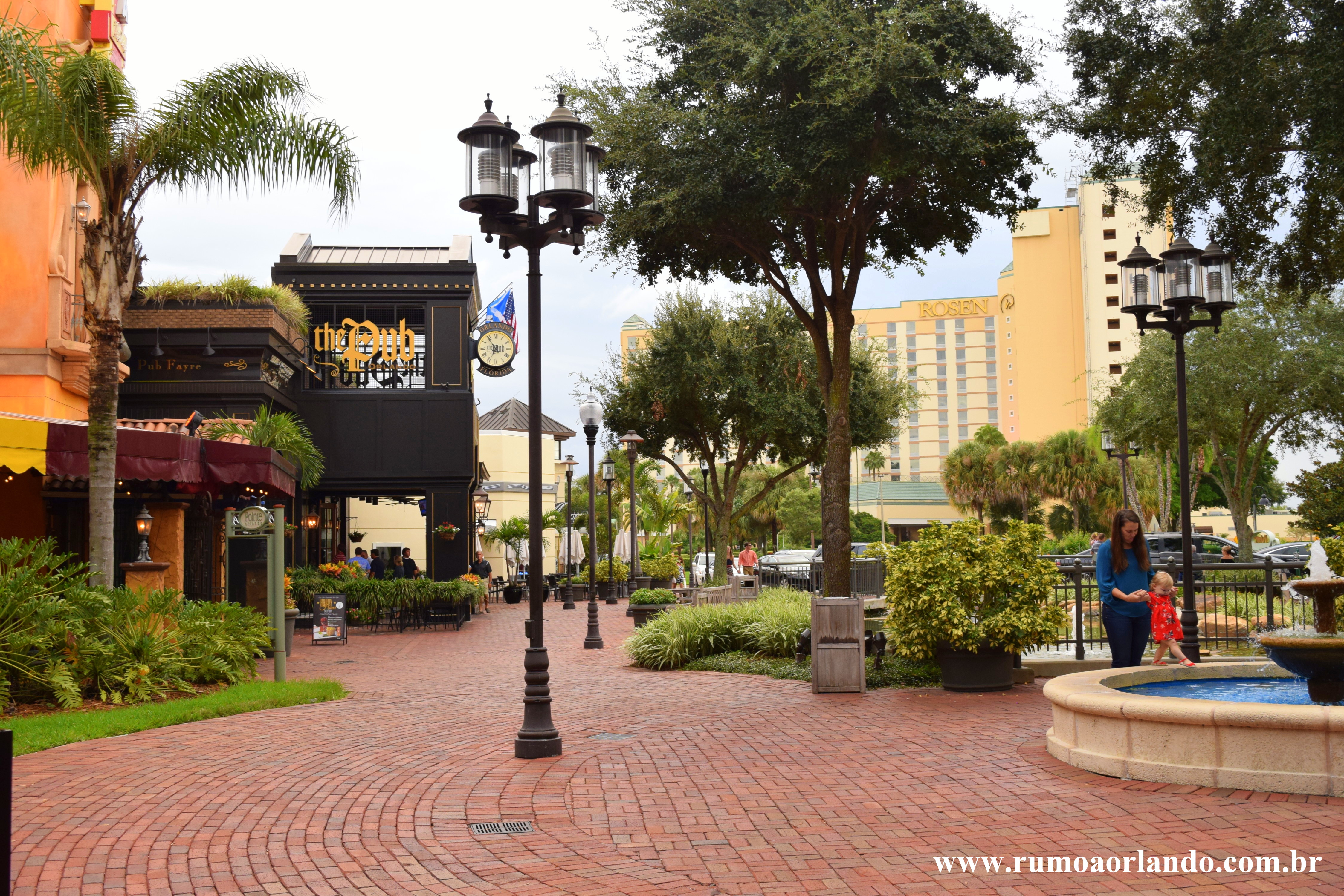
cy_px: 448
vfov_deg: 35.5
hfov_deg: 51.3
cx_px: 672
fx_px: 1400
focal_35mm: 38
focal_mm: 25
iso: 800
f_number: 6.3
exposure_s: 1/160
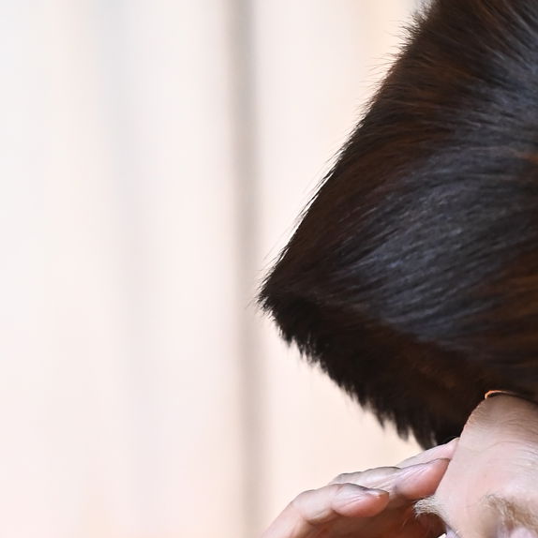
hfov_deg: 4.2
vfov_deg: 4.2
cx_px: 520
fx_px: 7385
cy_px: 722
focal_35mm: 420
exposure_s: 1/250
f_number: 3.5
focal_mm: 135
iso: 2500
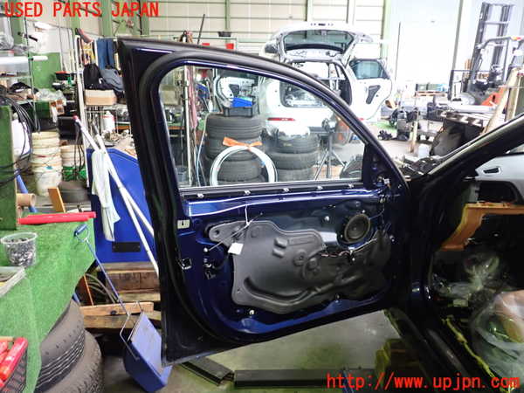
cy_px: 196
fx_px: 454
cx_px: 262
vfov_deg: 46.8
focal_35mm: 30
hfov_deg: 60.0
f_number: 2.3
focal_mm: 5.4
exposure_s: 1/30
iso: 320
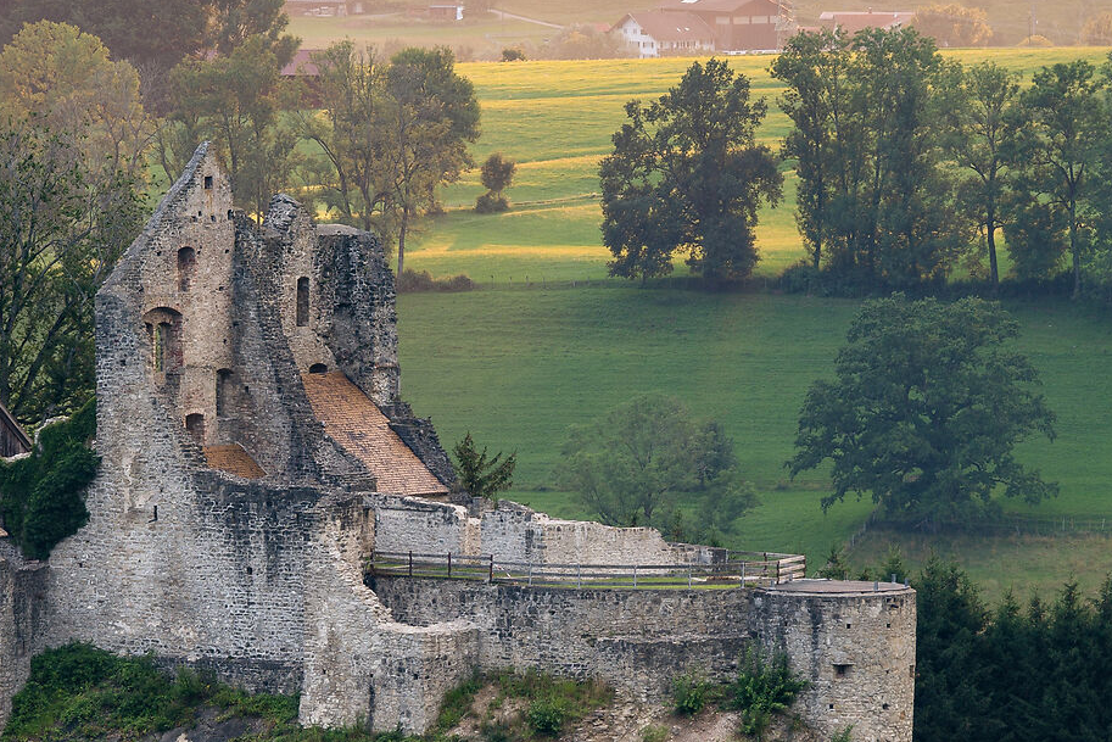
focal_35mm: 552
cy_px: 424
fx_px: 17052
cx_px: 219
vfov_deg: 2.5
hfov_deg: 3.7
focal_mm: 210
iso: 100
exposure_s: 1/5
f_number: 11
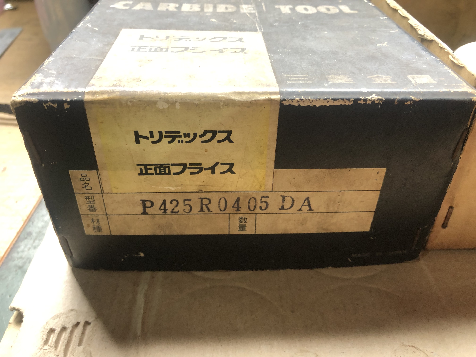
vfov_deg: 49.7
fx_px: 385
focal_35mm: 28
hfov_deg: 63.4
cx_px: 238
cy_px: 178
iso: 32
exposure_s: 1/30
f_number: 1.8
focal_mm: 3.99
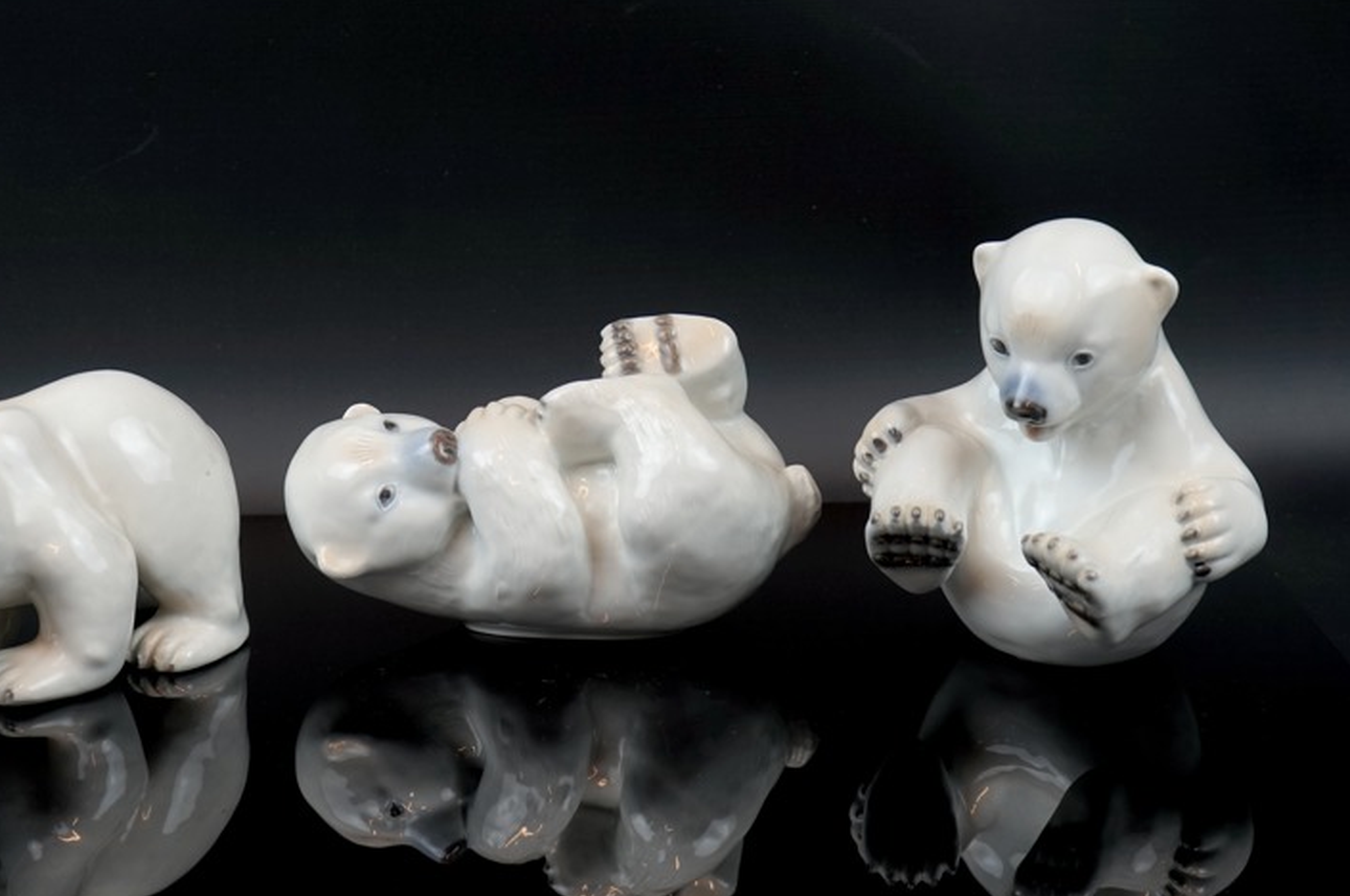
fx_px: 2546
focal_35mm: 68
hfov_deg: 29.6
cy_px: 565
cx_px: 535
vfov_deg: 19.9
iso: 100
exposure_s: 1/80
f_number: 6.3
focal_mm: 53
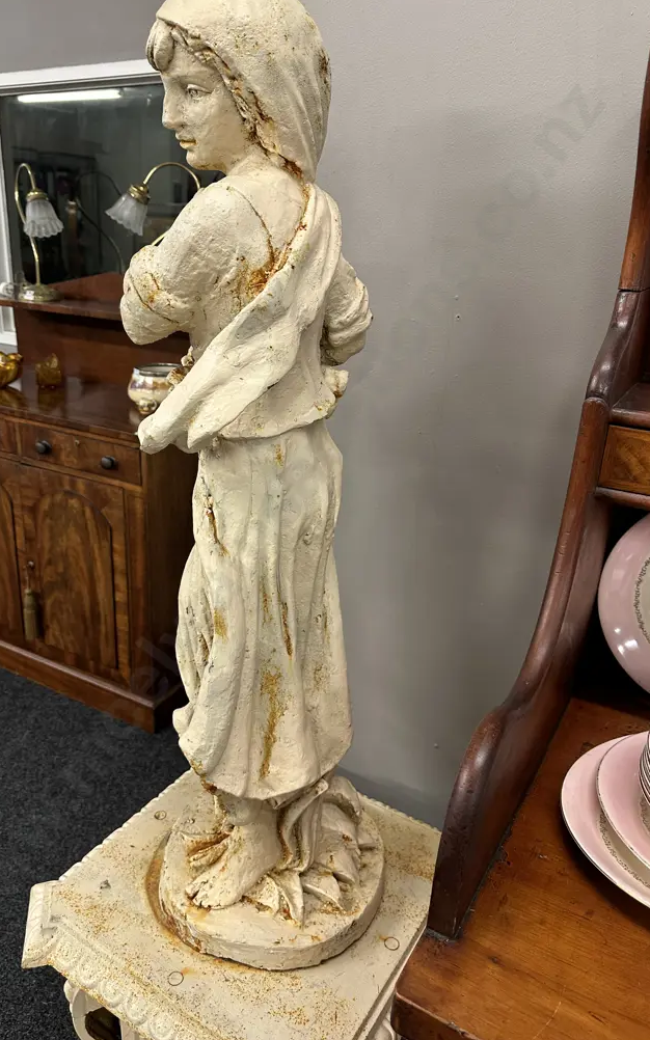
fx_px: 737
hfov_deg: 47.4
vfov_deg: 70.4
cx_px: 272
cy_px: 519
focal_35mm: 26
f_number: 1.78
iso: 160
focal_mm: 6.86
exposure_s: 1/100
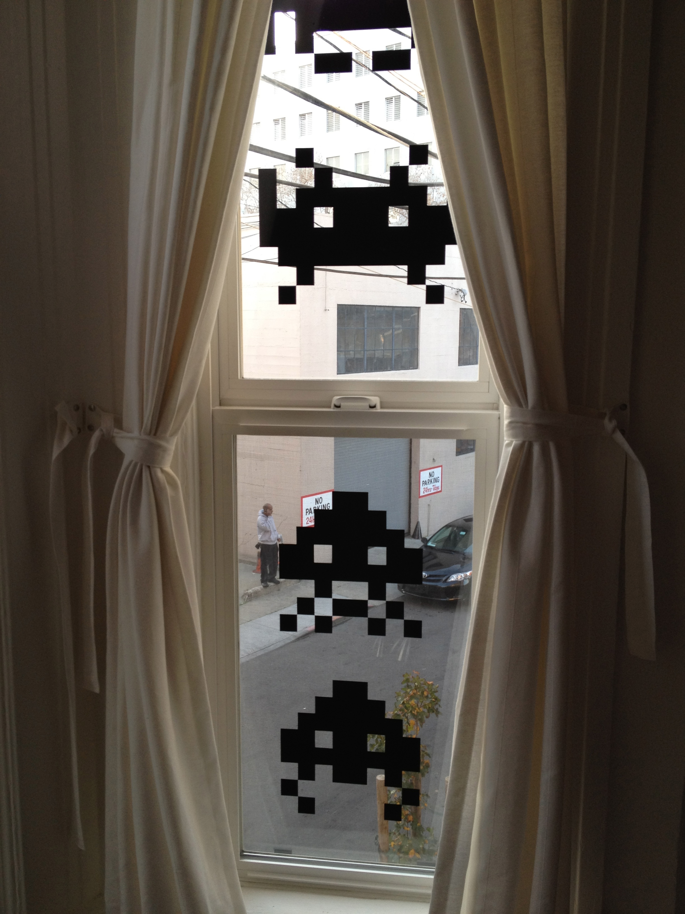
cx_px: 342
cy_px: 457
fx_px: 923
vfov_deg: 52.6
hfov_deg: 40.7
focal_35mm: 35
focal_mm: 4.28
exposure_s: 1/30
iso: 64
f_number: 2.4
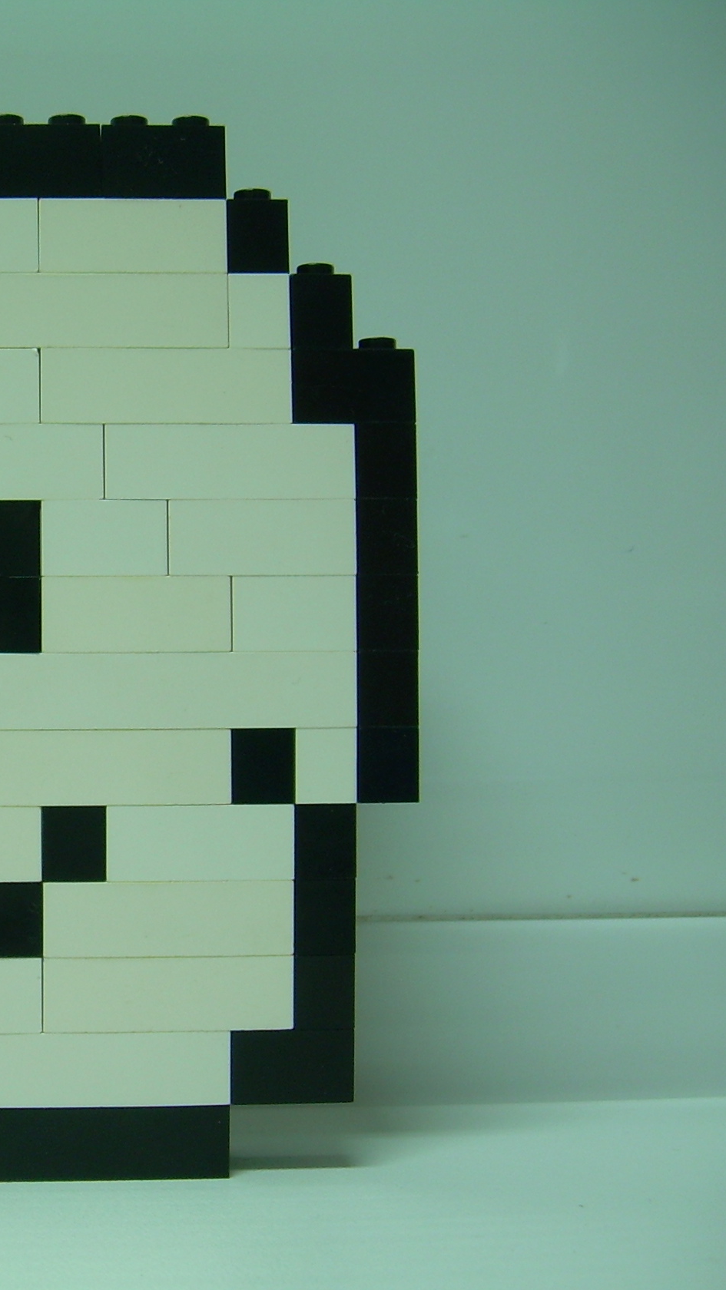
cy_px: 653
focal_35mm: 56
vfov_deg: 37.2
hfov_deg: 20.3
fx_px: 1917
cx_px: -112
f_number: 2.8
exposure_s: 1/8.7
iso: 50
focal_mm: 6.3
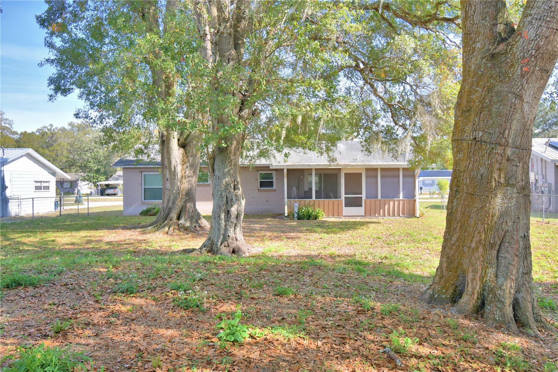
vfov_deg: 43.6
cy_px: 186
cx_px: 279
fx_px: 465
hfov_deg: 61.9
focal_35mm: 30
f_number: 5.6
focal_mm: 20
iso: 200
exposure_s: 1/320
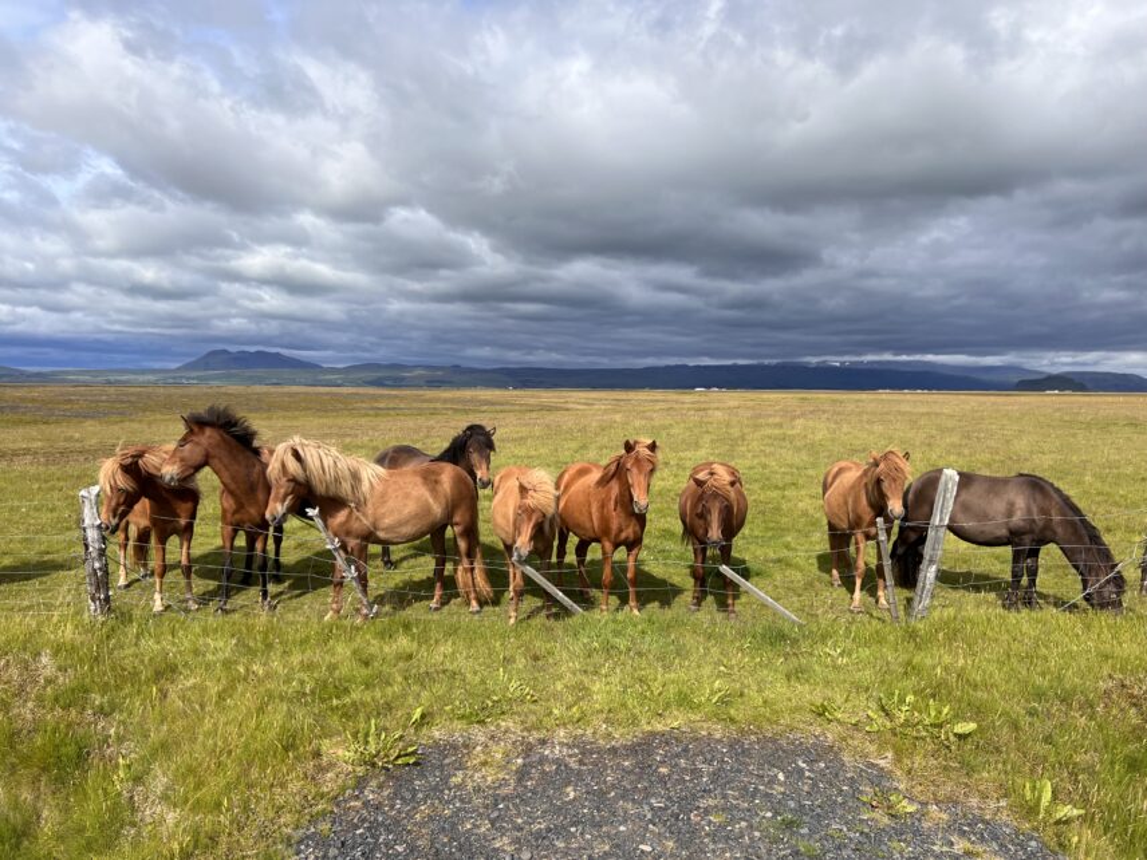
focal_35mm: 26
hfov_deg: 67.3
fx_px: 862
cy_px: 430
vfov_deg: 53.1
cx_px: 574
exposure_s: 1/5076
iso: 50
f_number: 1.5
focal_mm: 5.7
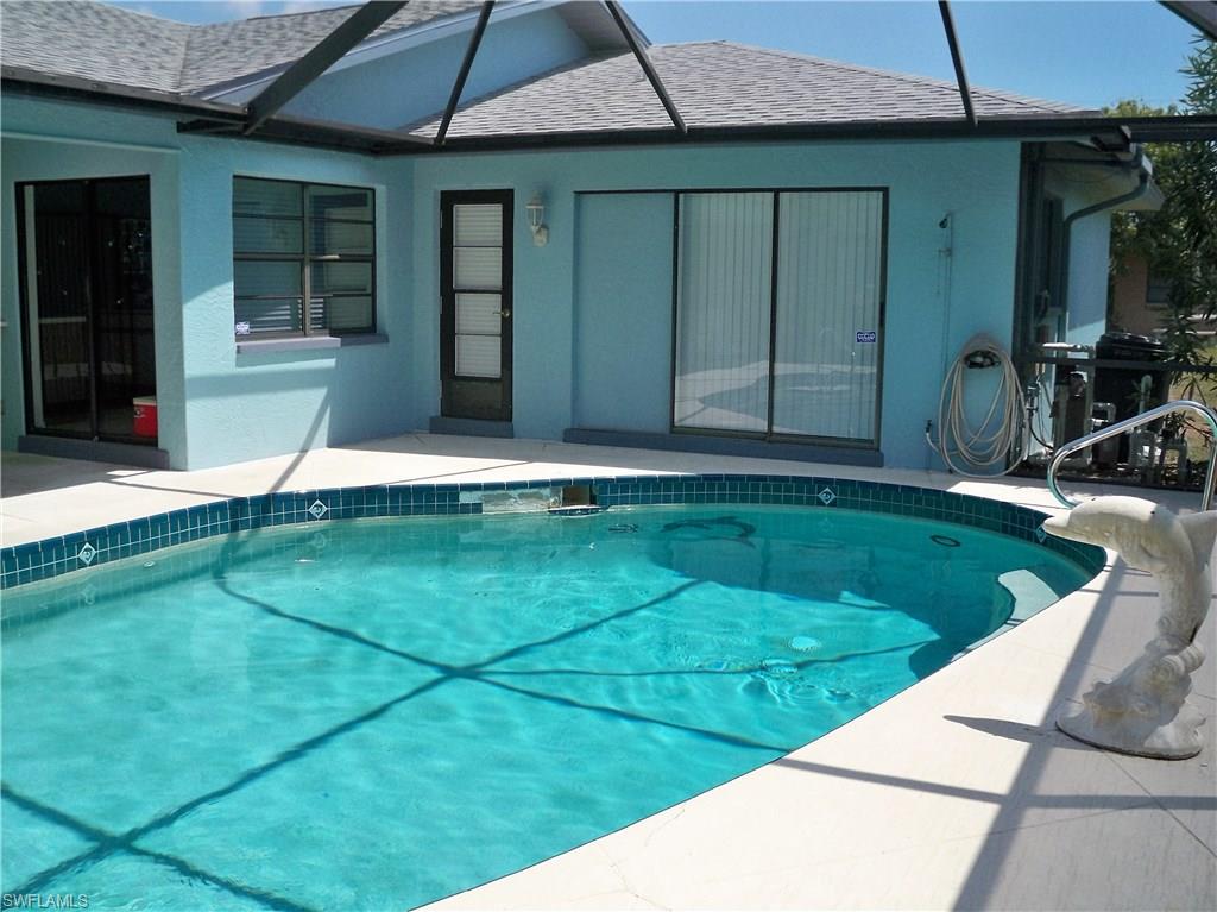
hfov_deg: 52.6
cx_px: 608
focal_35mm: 35
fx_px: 1230
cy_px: 456
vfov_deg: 40.7
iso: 64
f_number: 4.7
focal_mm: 6.3
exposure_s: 1/400
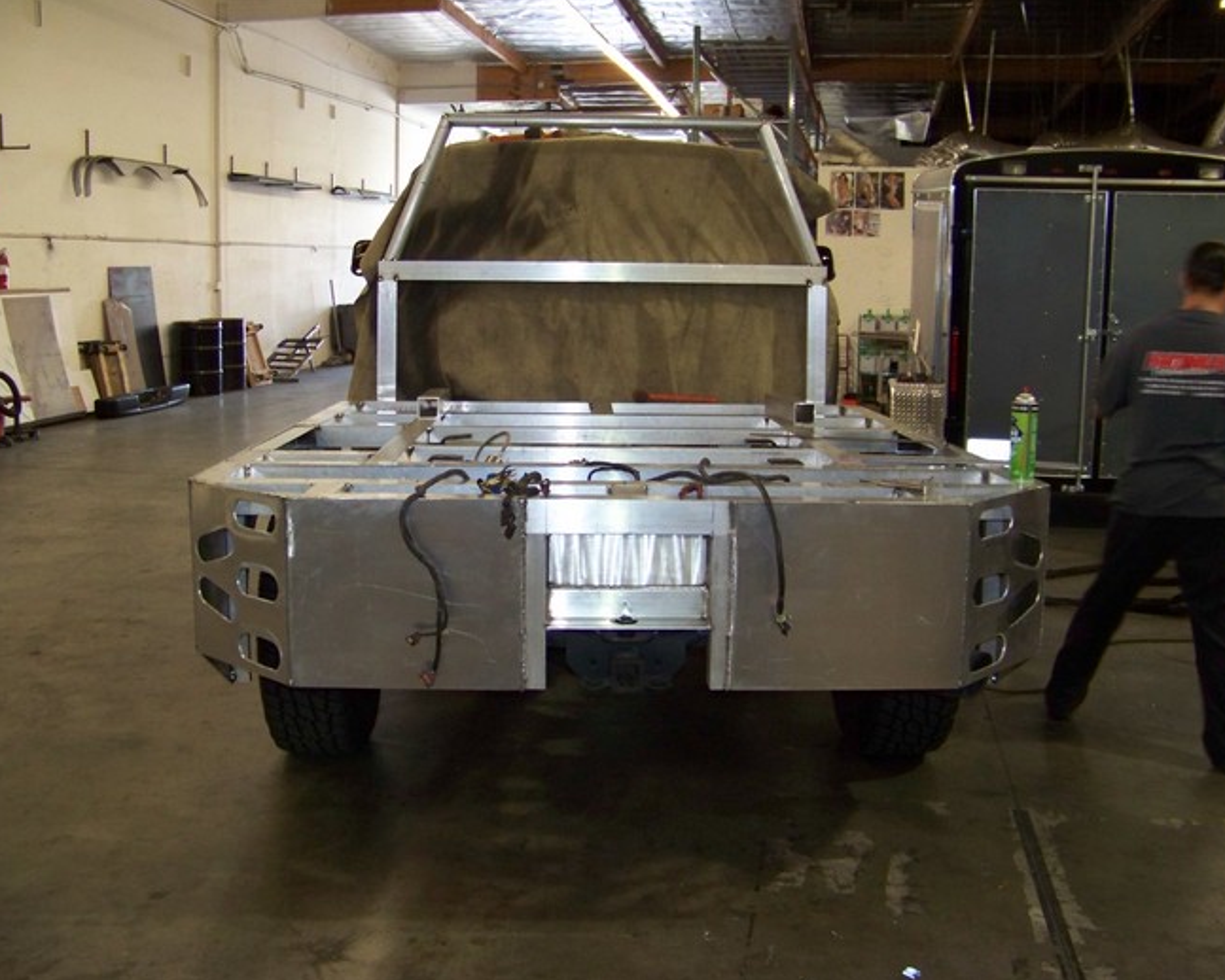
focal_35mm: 38
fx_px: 1378
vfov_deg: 39.2
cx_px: 613
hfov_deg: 47.9
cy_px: 489
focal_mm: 5.85
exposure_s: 1/30
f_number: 2.8
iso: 200
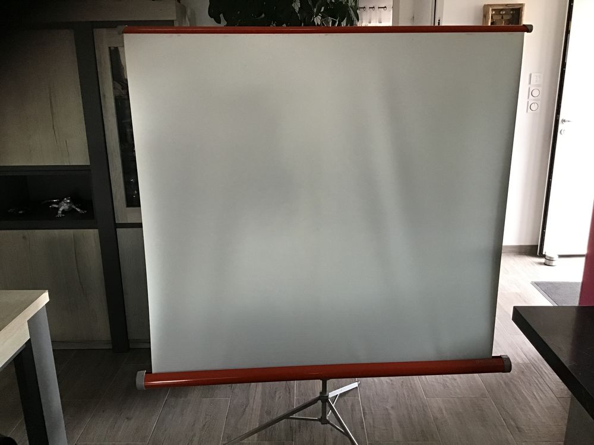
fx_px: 532
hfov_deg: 58.4
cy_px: 222
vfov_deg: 45.4
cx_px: 297
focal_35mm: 31
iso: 160
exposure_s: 1/33
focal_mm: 3.3
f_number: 2.4
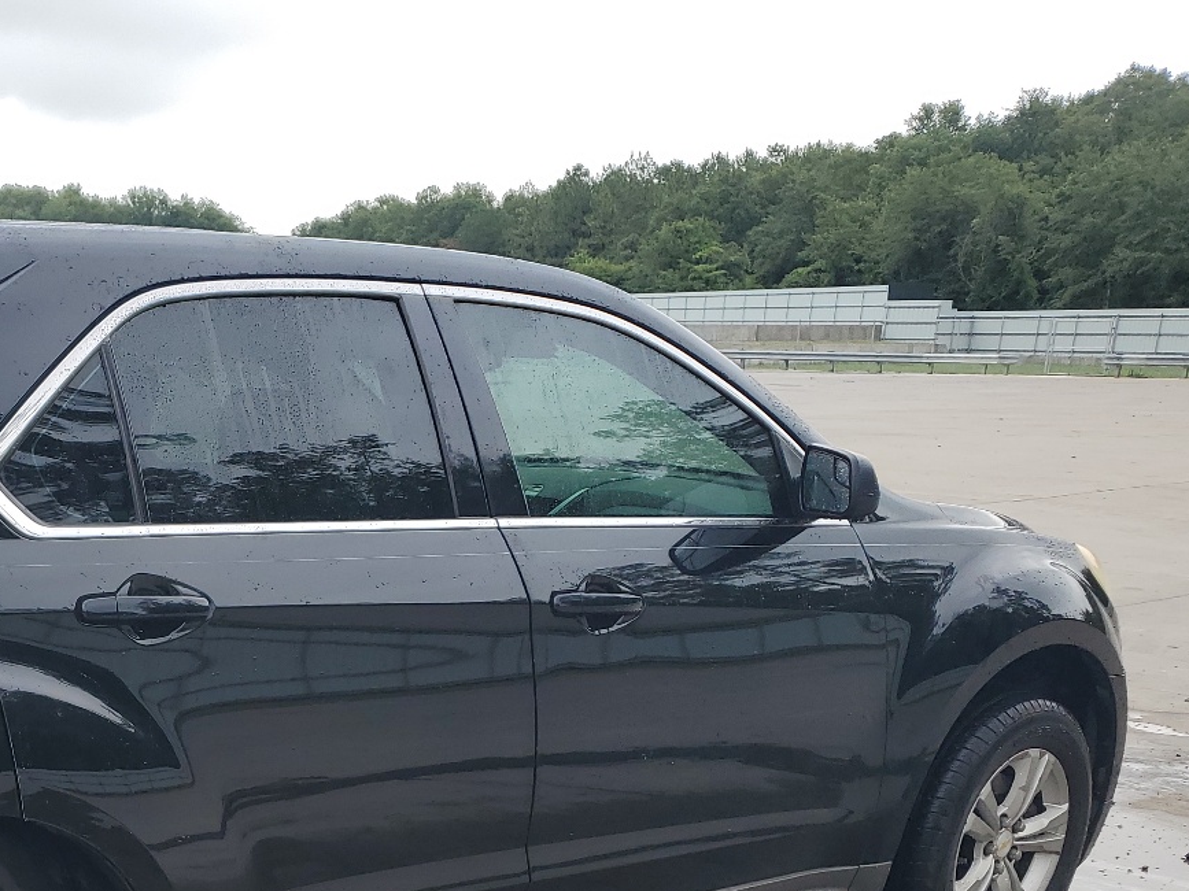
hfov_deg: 37.2
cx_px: 123
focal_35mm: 48
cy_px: 768
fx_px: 1648
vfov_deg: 29.3
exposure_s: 1/1000
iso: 50
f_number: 1.5
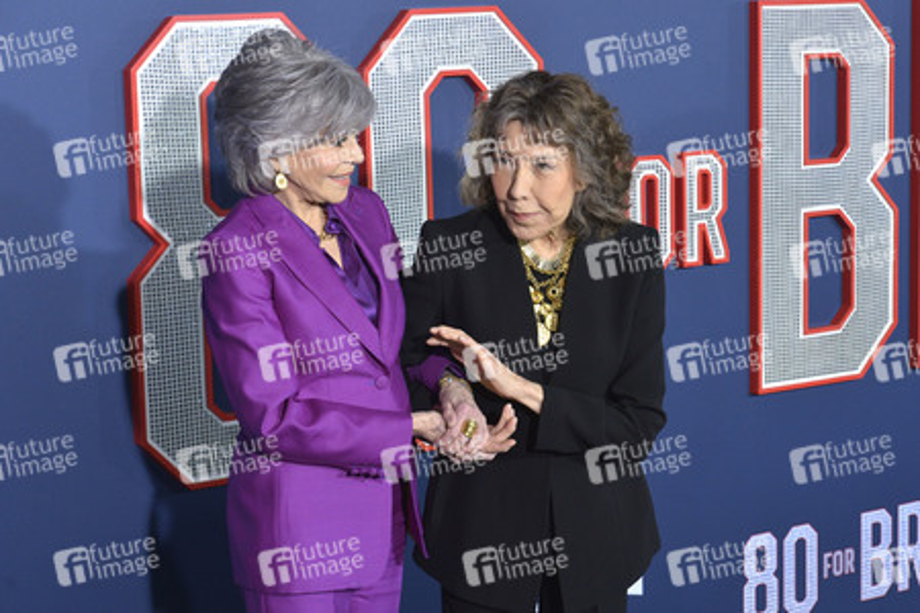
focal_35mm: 80
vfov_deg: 17.1
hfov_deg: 25.4
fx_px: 2044
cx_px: 460
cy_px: 306
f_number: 6.3
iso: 2000
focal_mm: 80
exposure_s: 1/320
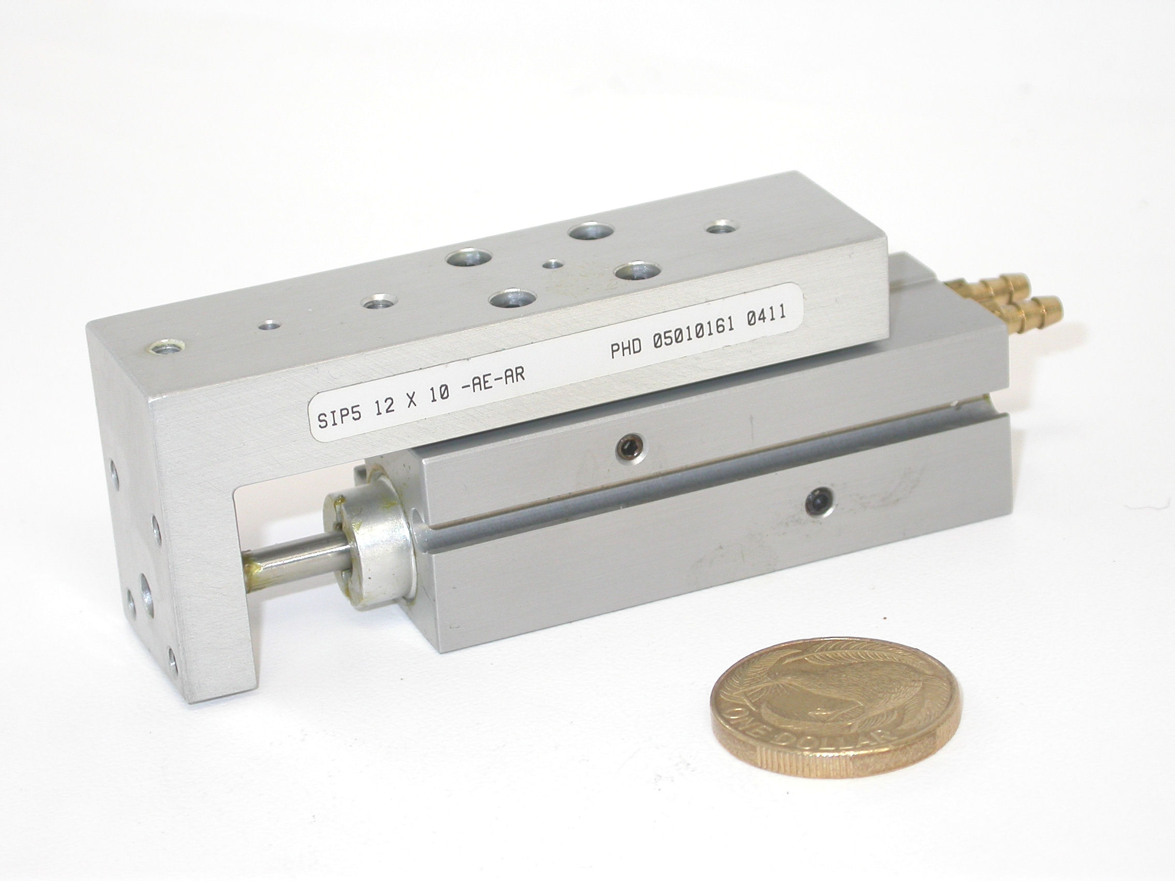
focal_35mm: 120
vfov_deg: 12.3
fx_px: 4073
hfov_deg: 16.4
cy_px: 440
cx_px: 588
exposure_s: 1/60.3
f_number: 4.4
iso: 100
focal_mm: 24.9
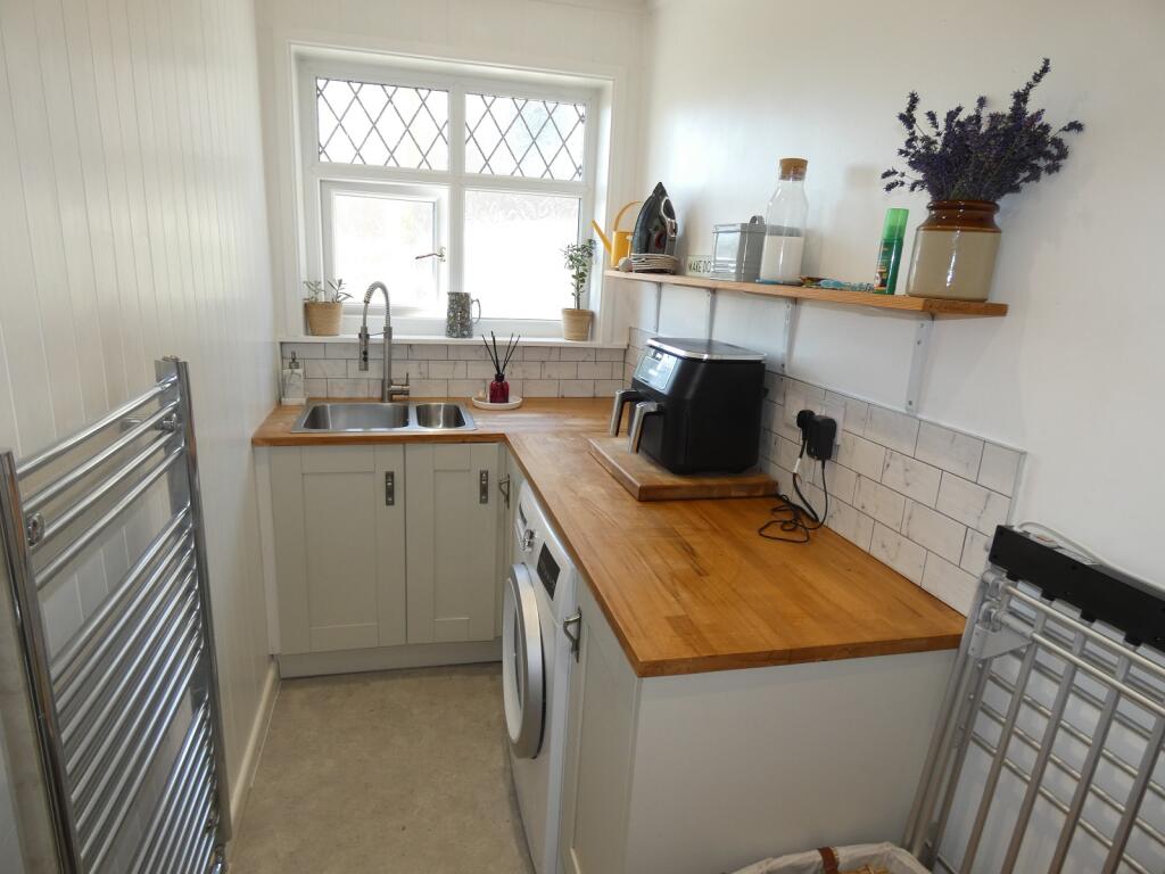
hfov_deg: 81.7
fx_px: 673
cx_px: 582
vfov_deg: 66.0
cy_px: 437
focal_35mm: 20
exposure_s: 1/60
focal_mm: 3.6
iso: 100
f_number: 2.8
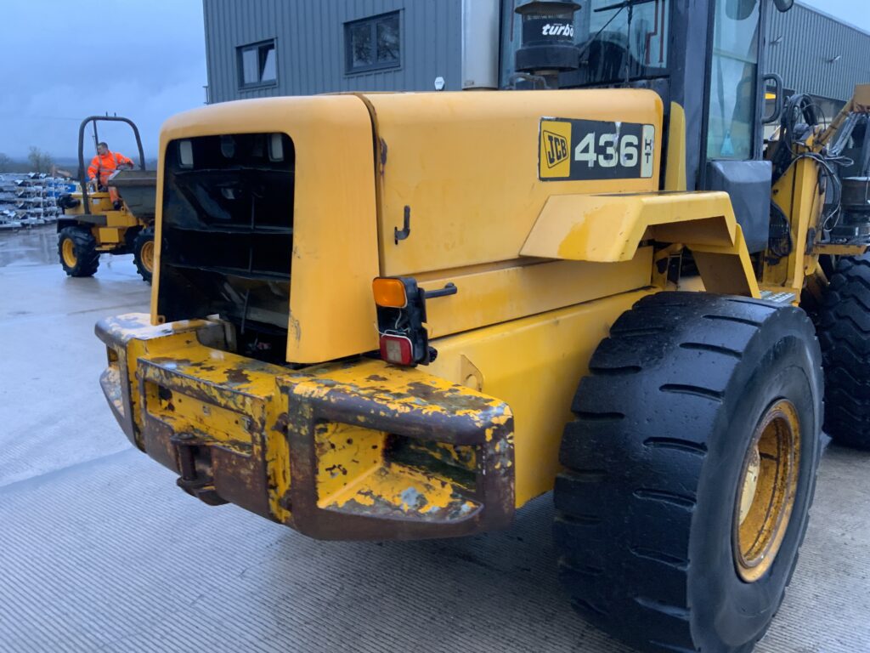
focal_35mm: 29
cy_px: 326
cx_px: 435
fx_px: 729
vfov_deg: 48.2
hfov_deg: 61.7
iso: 80
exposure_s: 1/60
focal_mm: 3
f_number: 1.8
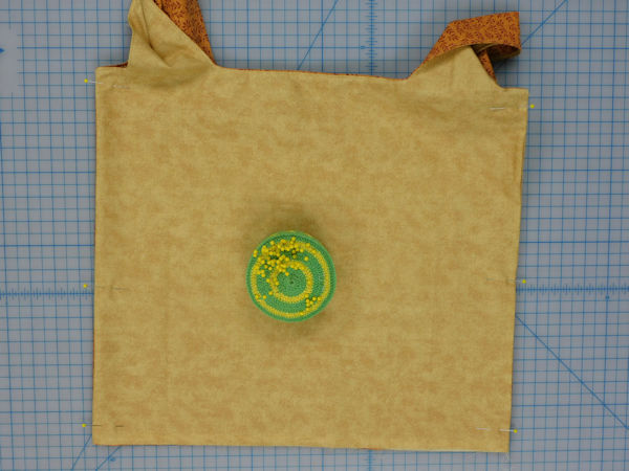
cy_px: 236
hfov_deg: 34.9
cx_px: 314
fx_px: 999
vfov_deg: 26.6
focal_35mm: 55
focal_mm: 9.9
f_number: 4
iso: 125
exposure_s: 1/50
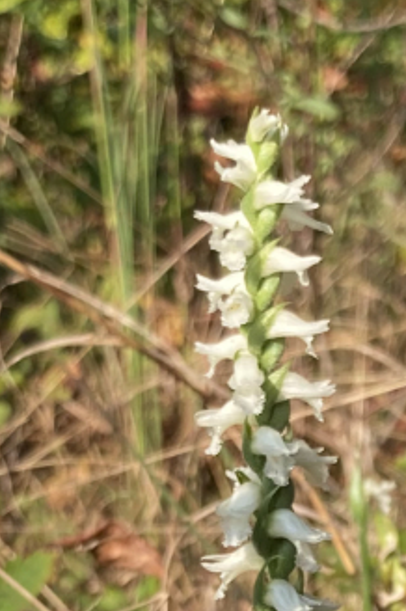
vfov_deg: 15.2
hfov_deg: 10.7
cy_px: 805
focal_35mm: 128
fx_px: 2170
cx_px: 237
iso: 20
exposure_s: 1/889
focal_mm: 4
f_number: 1.8
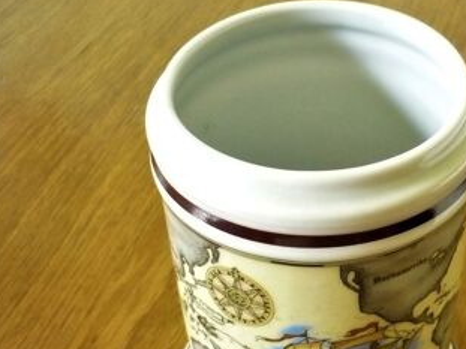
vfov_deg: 26.7
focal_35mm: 54
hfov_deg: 35.1
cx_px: 327
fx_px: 727
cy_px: 252
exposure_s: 1/25
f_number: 2.8
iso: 400
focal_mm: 5.8
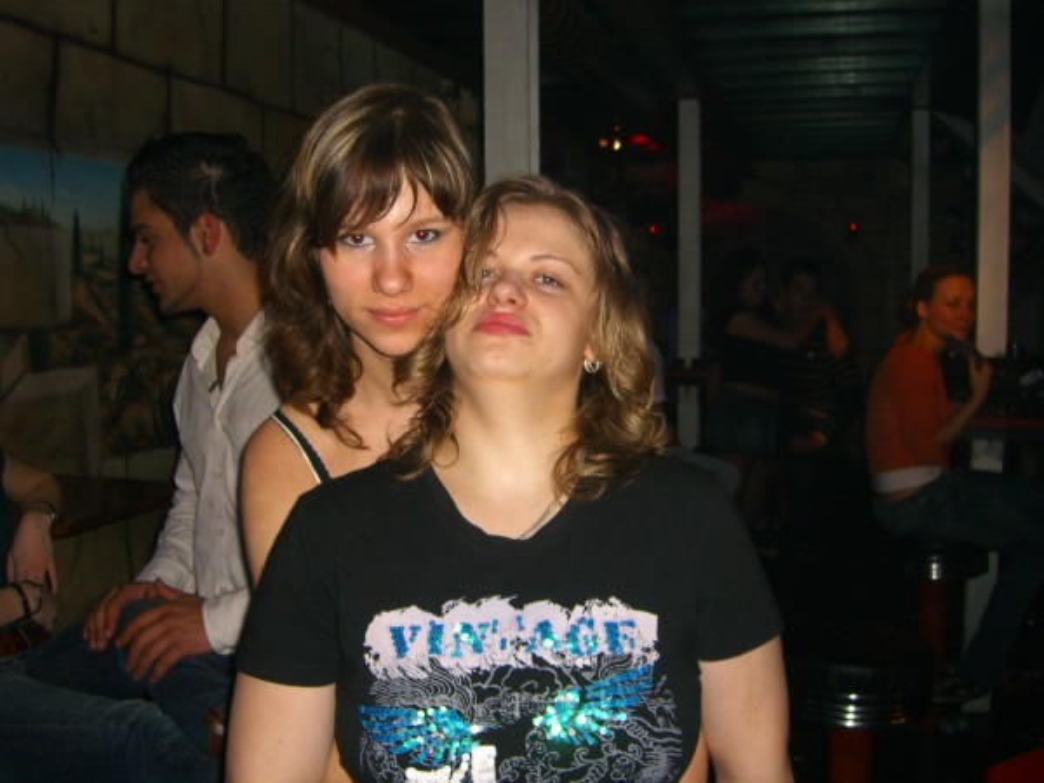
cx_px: 522
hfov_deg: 49.0
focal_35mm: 38
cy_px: 392
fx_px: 1146
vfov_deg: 37.7
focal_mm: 7.9
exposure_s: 1/60
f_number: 2.8
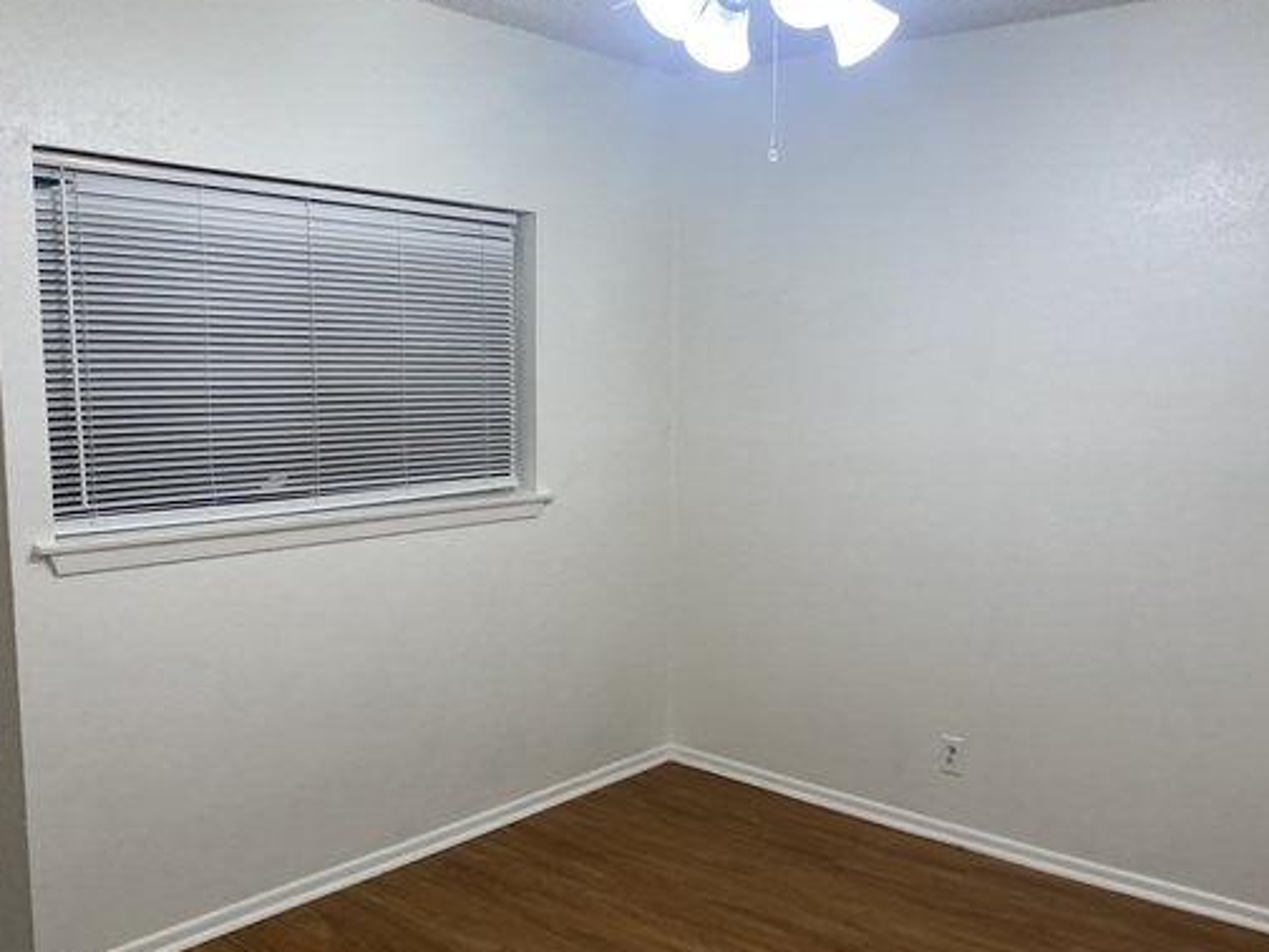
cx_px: 687
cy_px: 547
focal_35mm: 33
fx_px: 1210
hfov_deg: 55.3
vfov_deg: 42.8
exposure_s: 1/60
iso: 64
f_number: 1.8
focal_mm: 4.25
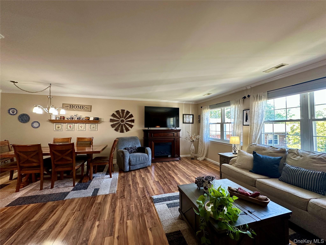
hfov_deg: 102.1
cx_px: 163
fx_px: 132
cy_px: 122
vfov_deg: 85.7
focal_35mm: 14
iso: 160
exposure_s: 1/60
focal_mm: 2.22
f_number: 2.2
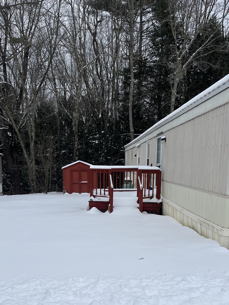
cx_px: 103
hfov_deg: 39.6
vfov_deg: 50.3
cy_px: 208
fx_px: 318
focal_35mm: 36
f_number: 1.6
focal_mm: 5.1
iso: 50
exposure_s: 1/1890
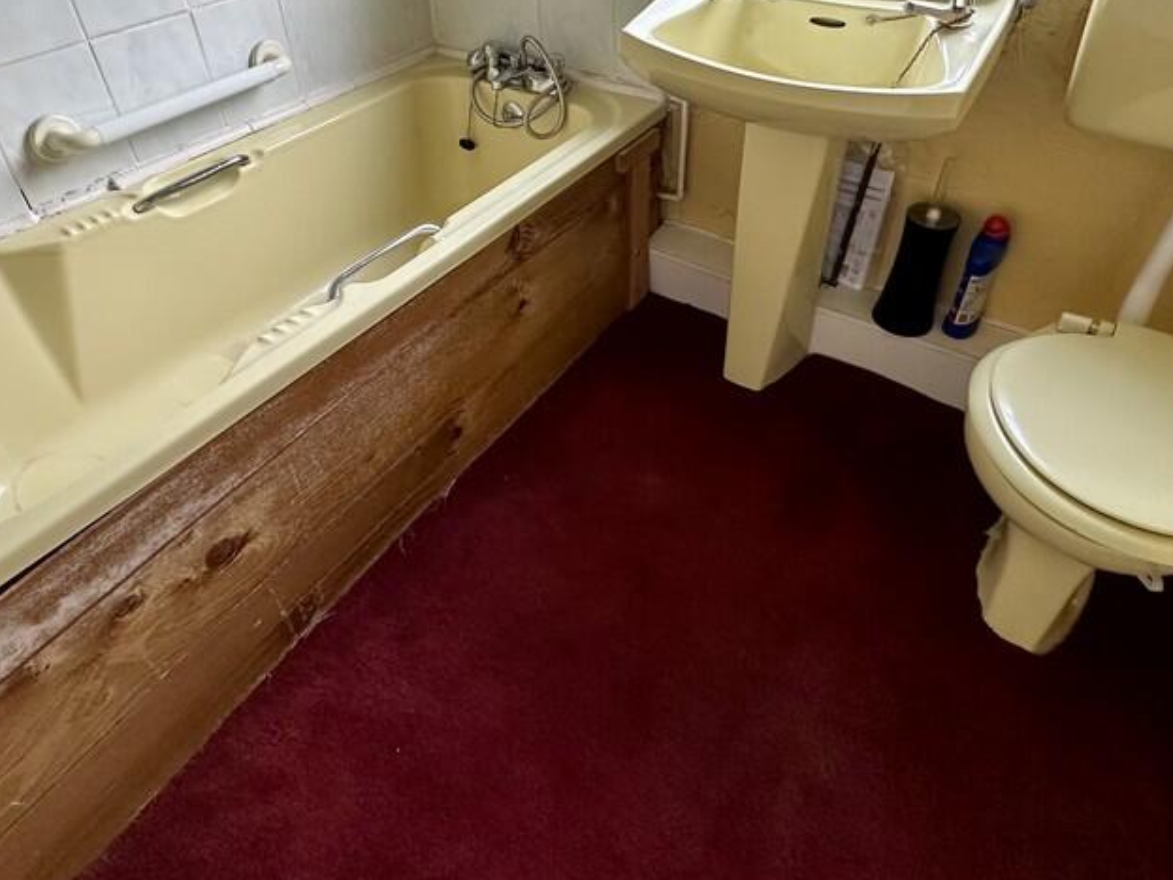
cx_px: 550
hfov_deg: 73.9
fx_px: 779
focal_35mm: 23
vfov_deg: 57.5
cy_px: 292
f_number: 2.2
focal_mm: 2.22
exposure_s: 1/50
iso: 250
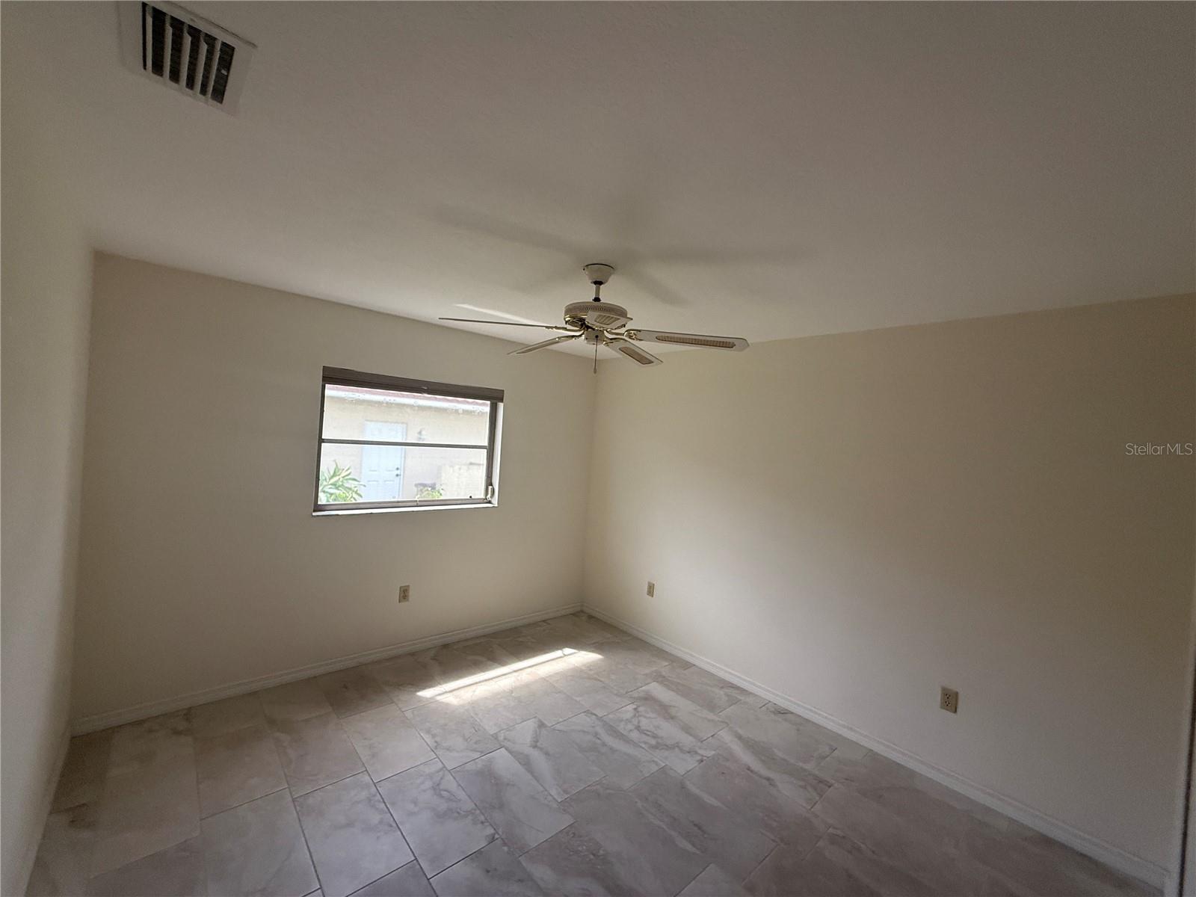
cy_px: 448
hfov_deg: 102.1
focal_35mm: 14
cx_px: 598
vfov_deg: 85.7
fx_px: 484
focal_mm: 2.22
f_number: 2.2
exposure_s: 1/120
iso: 200
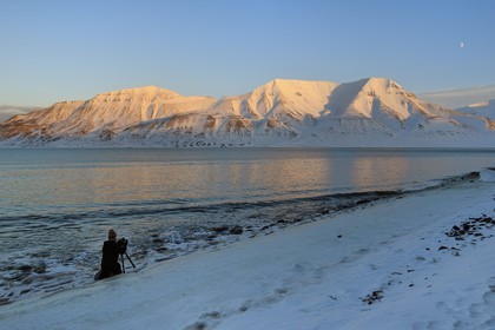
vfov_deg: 45.0
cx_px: 248
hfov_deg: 63.7
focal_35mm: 29
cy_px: 165
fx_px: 399
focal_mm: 29
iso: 200
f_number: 10
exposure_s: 1/160
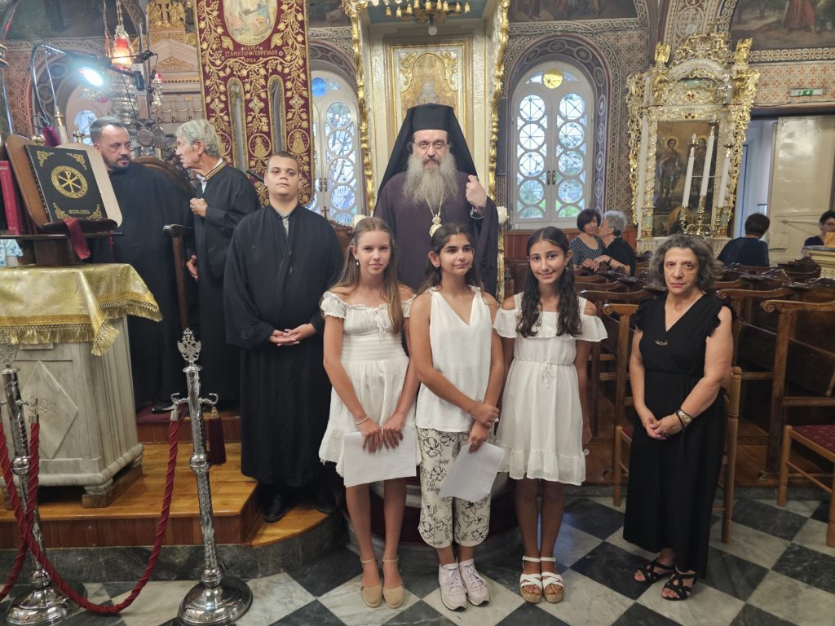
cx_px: 418
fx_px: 555
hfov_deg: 73.9
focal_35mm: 23
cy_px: 313
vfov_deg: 58.9
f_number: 1.7
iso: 1000
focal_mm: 6.3
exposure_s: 1/100
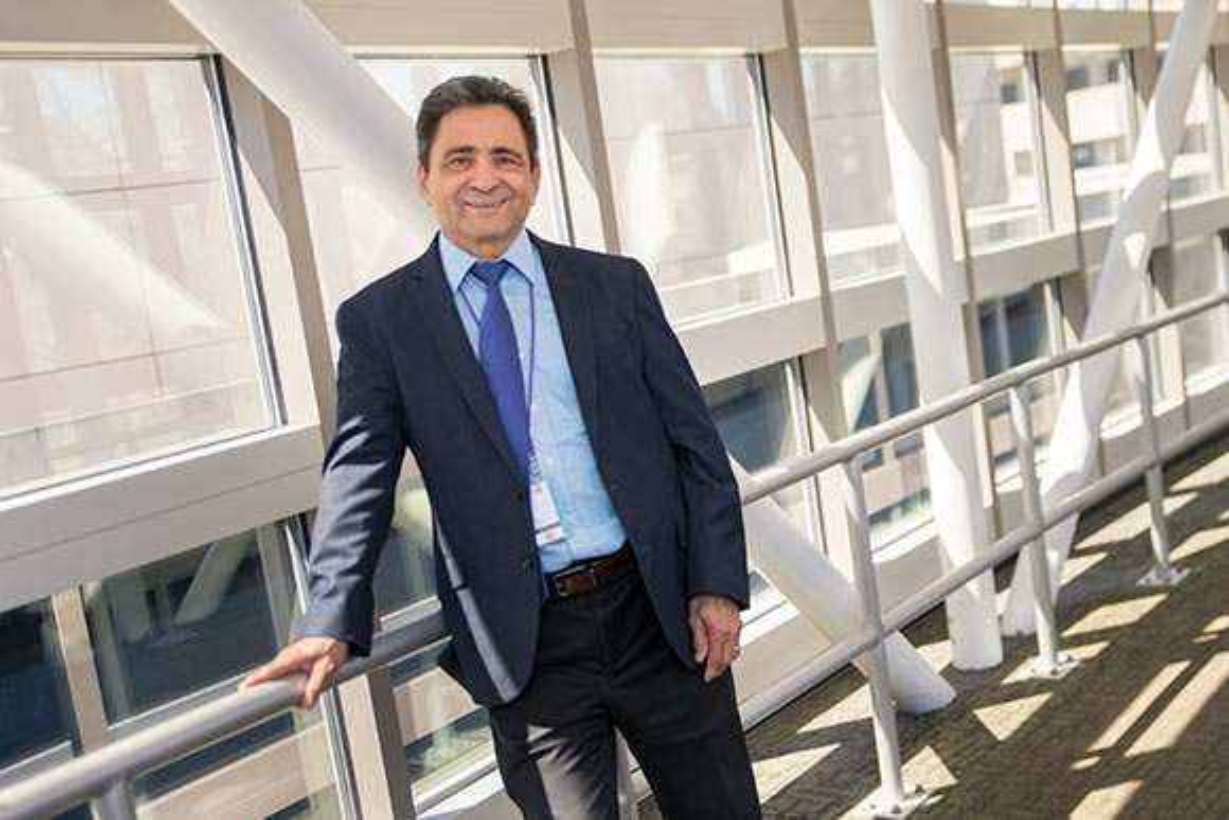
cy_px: 410
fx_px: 1229
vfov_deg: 36.9
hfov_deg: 53.1
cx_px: 614
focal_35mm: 36
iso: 200
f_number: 3.3
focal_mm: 36
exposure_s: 1/180
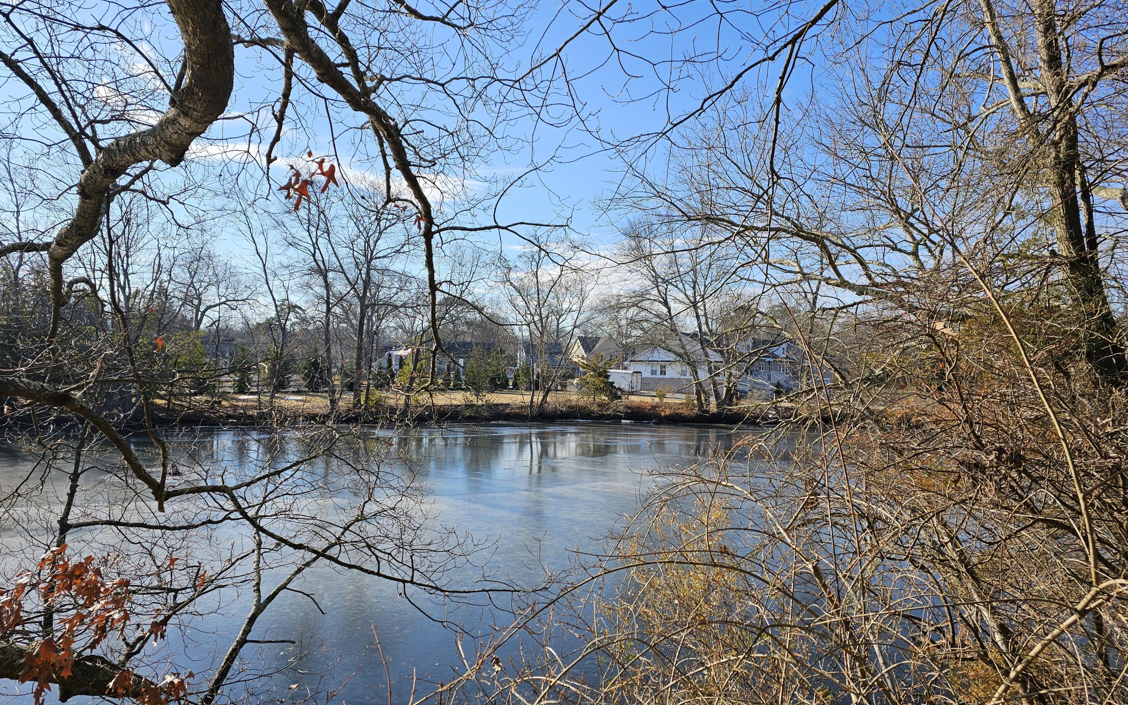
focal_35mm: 25
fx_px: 768
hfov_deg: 72.6
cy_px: 382
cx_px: 569
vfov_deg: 49.2
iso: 10
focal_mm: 6.3
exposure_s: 1/711
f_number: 1.7
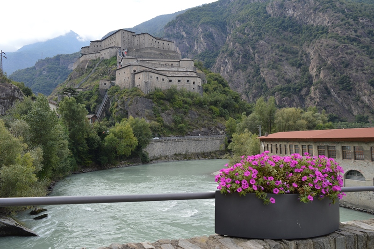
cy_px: 124
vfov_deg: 47.9
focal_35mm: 27
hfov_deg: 67.4
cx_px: 187
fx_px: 280
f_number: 7.1
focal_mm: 18
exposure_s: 1/200
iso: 100
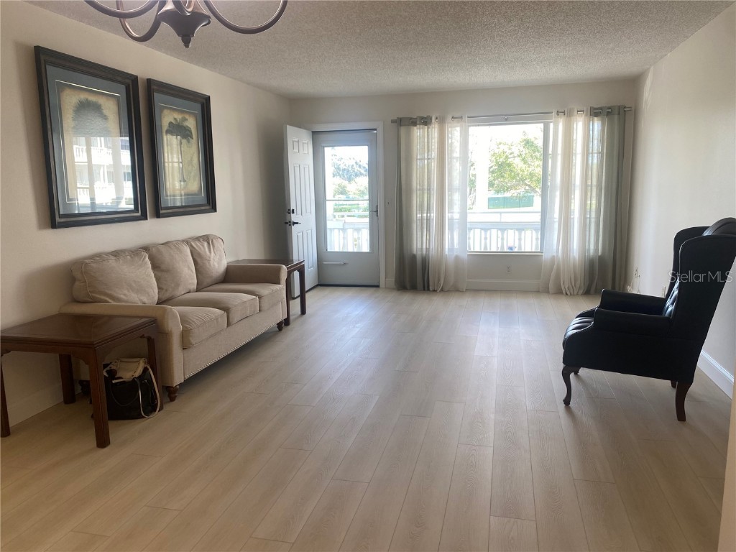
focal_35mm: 26
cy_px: 276
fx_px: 553
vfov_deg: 53.1
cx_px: 368
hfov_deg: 67.3
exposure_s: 1/120
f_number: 1.8
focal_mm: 4.25
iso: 40
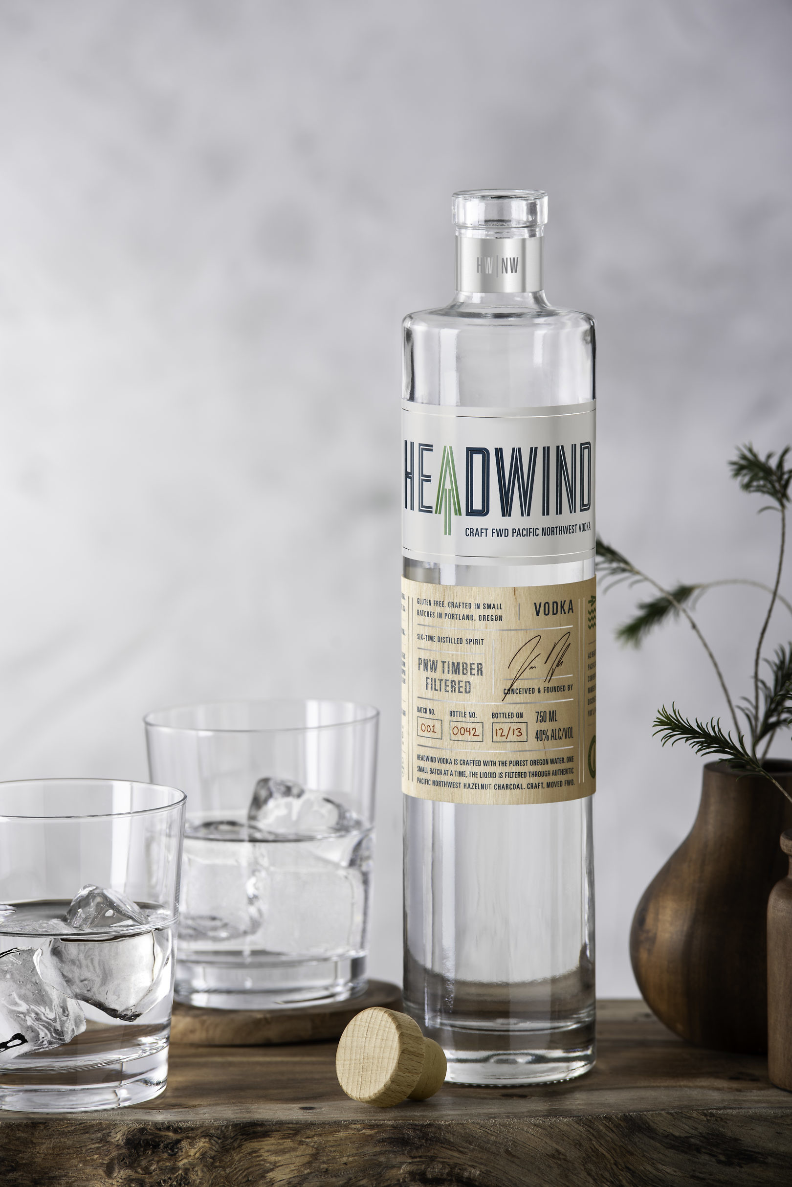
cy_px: 594
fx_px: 6594
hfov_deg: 6.9
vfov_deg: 10.3
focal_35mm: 200
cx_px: 396
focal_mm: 200
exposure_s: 1/160
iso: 100
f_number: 7.1
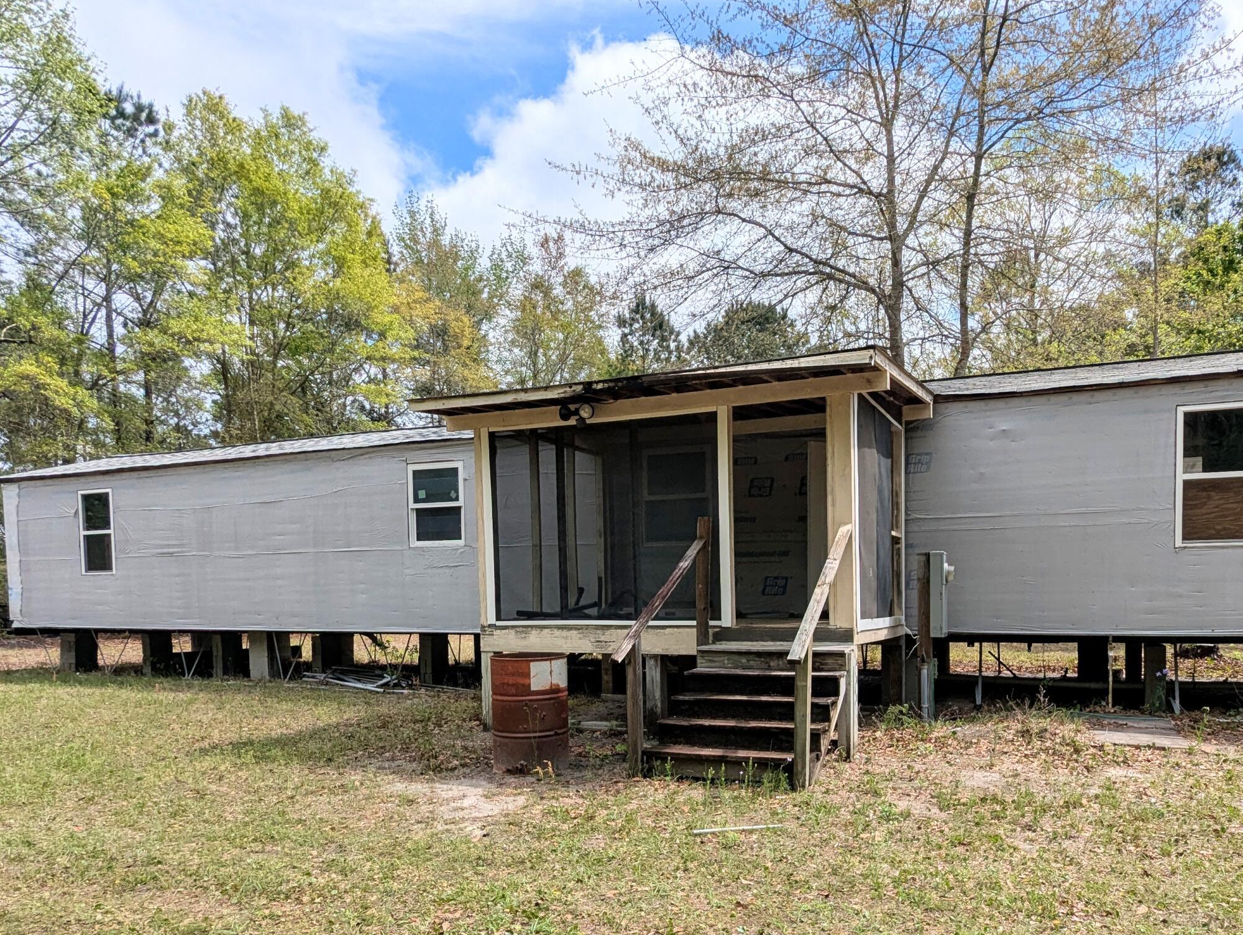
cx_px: 743
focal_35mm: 24
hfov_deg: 70.8
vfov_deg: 55.5
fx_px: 863
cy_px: 640
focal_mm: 2.35
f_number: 2.2
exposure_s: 1/2114
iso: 38
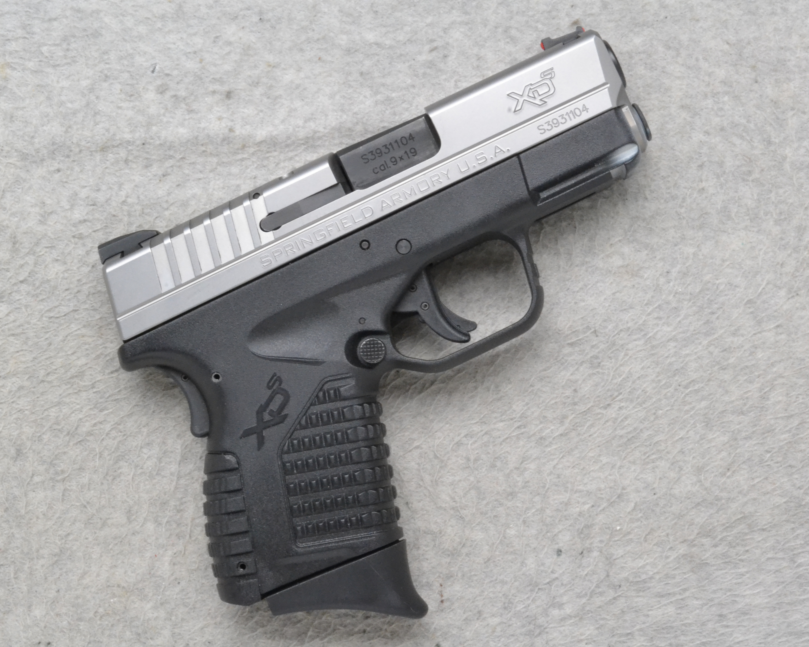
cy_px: 325
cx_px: 417
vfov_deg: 20.0
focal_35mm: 77
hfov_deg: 24.9
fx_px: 1833
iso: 3200
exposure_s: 1/80
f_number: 25
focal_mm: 45
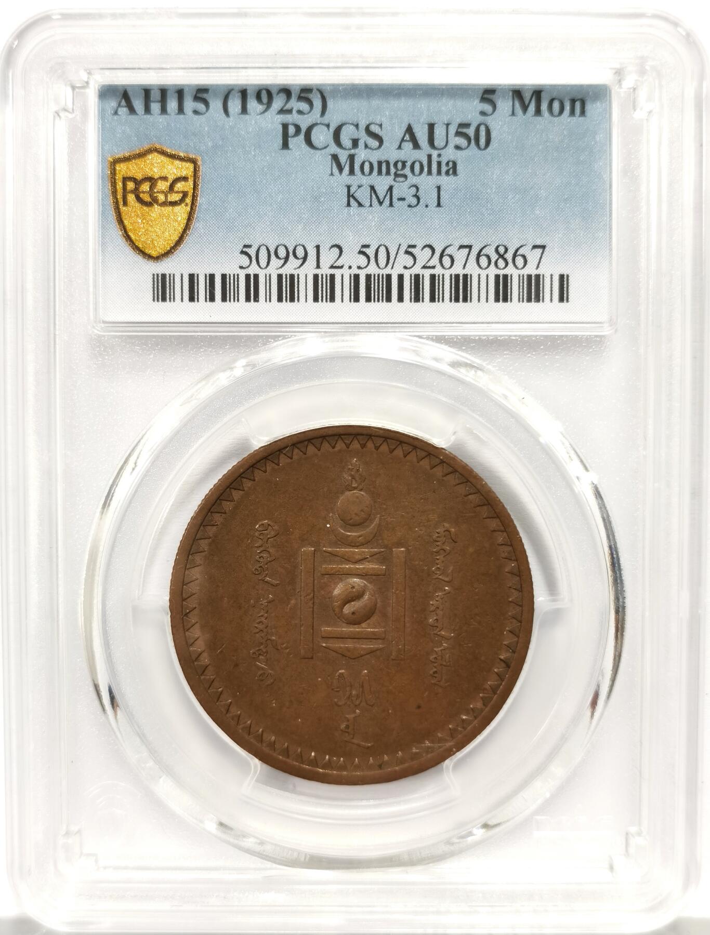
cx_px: 355
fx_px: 1466
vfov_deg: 35.4
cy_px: 468
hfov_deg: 27.2
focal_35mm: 54
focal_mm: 5.56
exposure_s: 1/100
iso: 200
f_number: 16
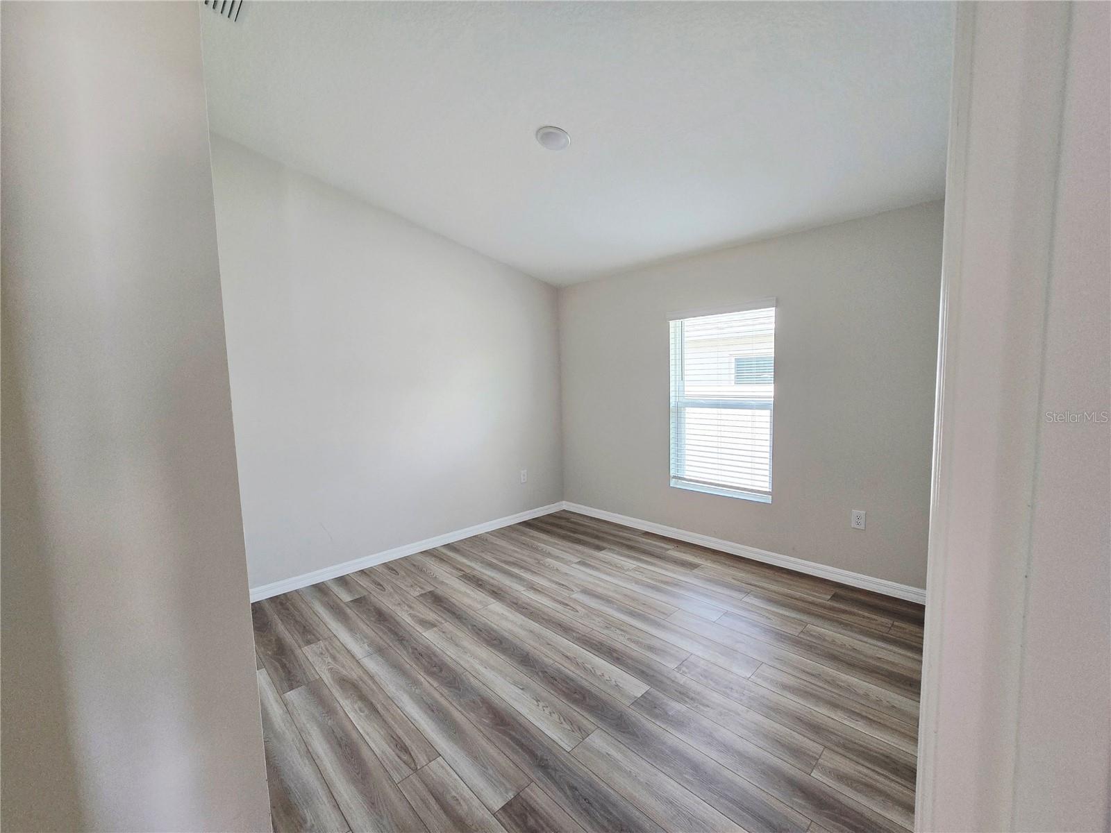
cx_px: 556
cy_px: 416
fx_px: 417
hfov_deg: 106.2
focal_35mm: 13
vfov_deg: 89.9
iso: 100
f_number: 2.2
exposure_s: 1/60.2
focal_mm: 2.2
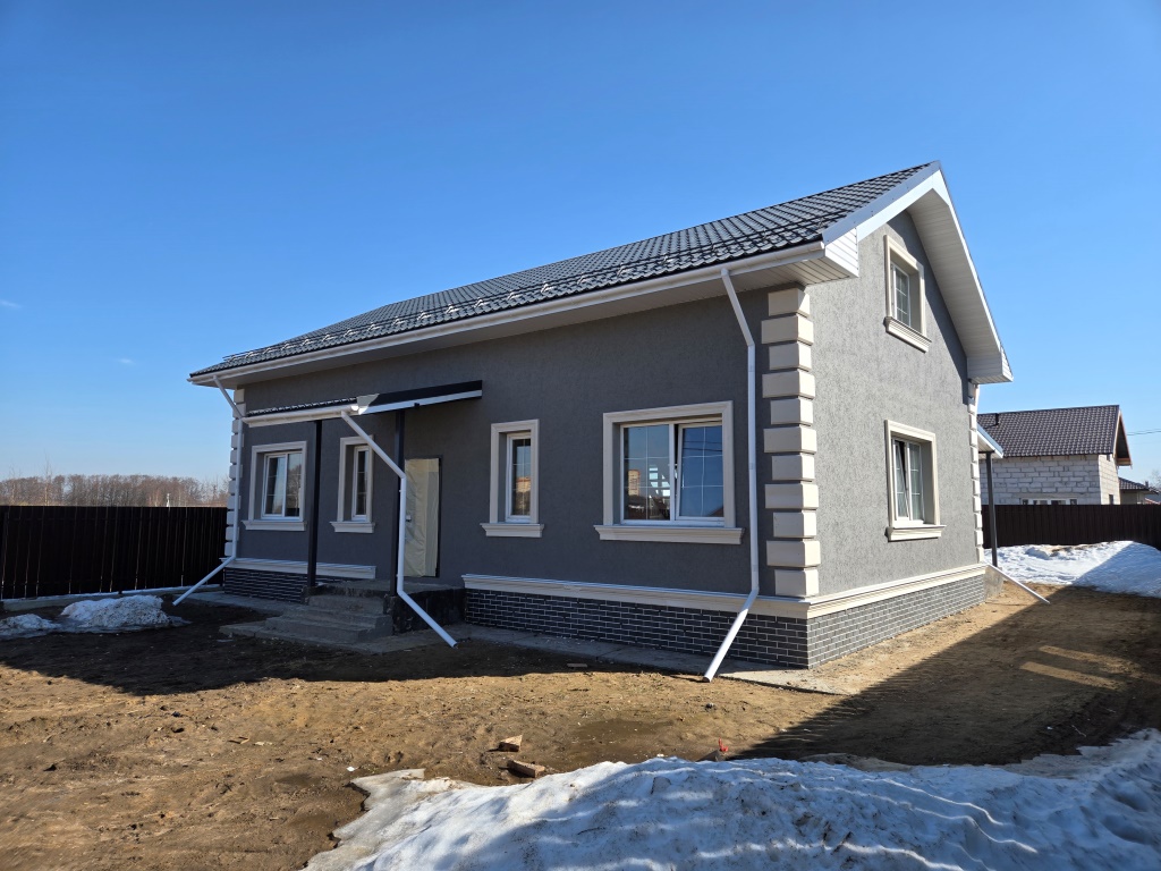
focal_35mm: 23
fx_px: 771
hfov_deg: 73.9
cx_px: 580
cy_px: 436
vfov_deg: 58.9
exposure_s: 1/2921
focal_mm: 5.4
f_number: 1.8
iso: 50
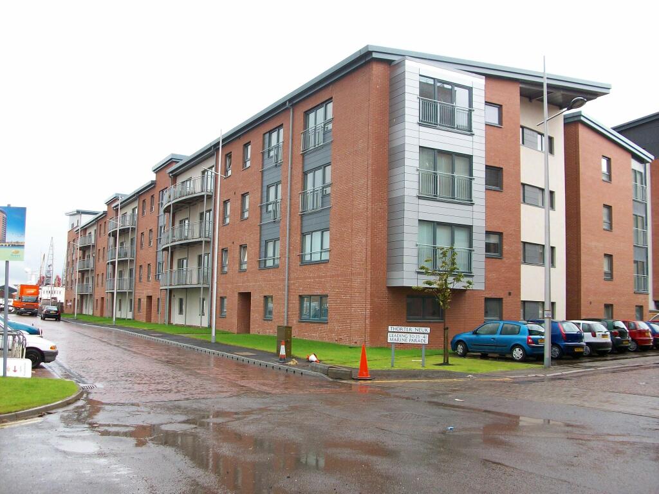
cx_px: 330
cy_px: 247
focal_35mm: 34
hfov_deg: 54.0
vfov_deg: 41.8
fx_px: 647
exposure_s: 1/235
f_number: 2.8
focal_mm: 5.7
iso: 80
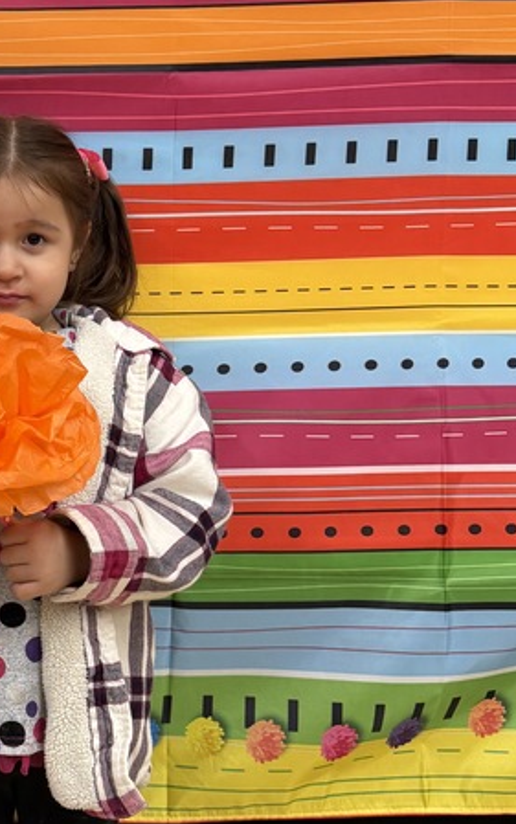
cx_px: -114
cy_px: 365
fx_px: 1304
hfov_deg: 20.8
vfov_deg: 35.1
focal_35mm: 58
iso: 200
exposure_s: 1/60
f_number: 1.78
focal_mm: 6.76
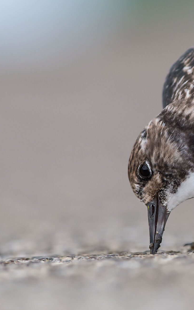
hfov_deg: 1.6
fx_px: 7151
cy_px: 136
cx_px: 215
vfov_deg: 2.5
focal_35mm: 845
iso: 400
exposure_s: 1/1000
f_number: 6.3
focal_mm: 300
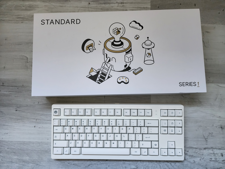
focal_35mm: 23
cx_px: 112
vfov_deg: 58.9
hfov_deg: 73.9
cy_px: 84
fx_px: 149
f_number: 1.8
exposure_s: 1/120
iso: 1000
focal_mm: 6.4
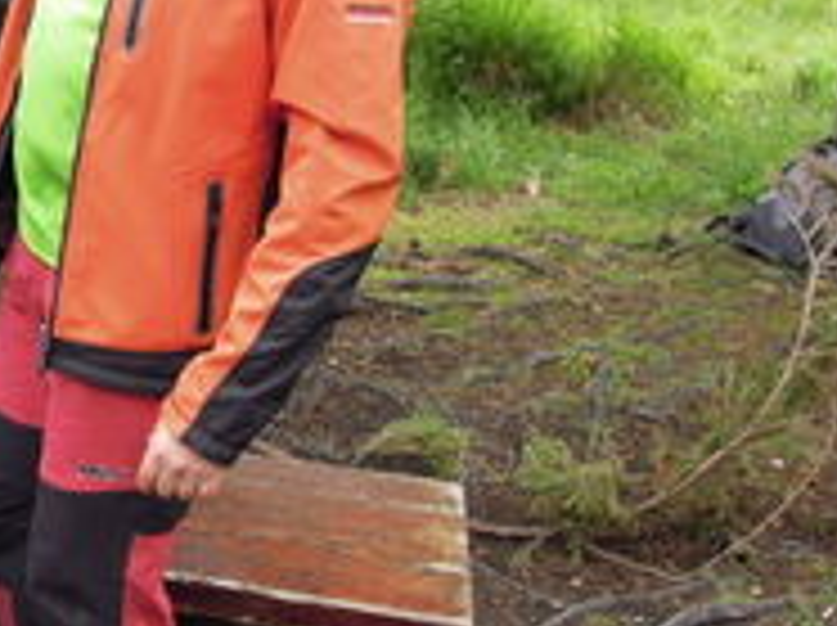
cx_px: -153
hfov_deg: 27.6
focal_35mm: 62
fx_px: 1497
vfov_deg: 23.4
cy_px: 189
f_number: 2.8
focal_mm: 4.3
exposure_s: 1/100
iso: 160
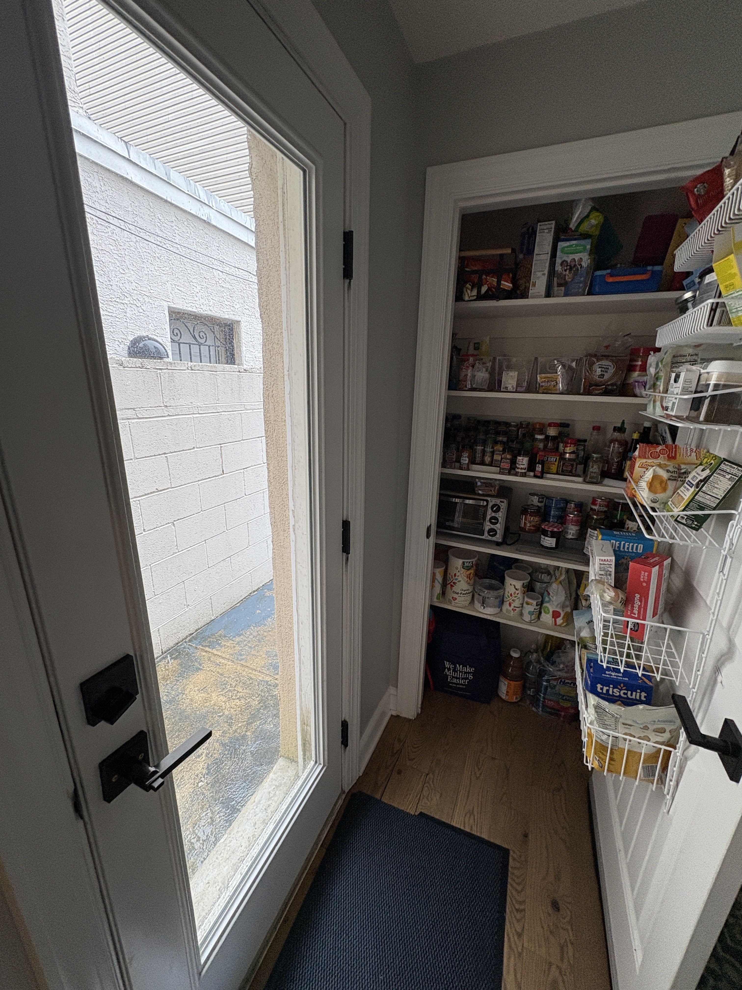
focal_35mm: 14
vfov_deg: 102.1
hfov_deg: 85.7
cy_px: 495
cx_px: 371
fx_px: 400
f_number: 2.2
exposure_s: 1/120
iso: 125
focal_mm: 2.22
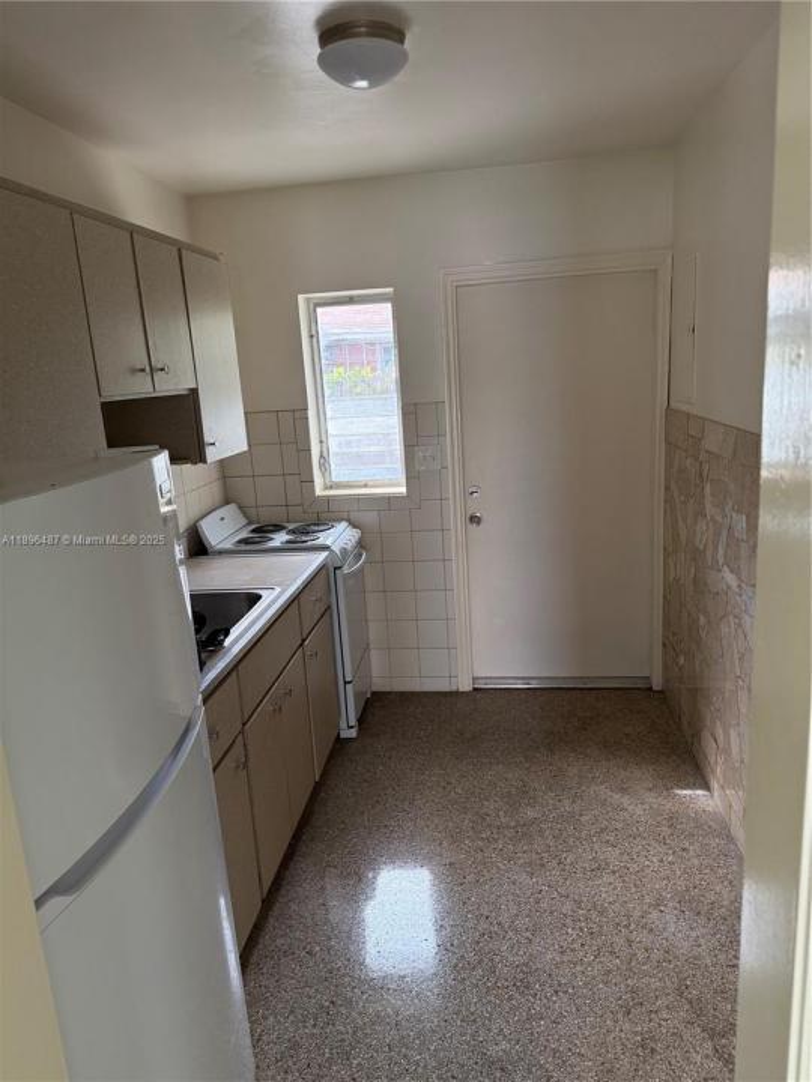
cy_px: 541
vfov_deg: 71.6
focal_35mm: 24
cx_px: 406
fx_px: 751
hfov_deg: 56.8
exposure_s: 1/207
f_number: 1.78
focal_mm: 6.76
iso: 200
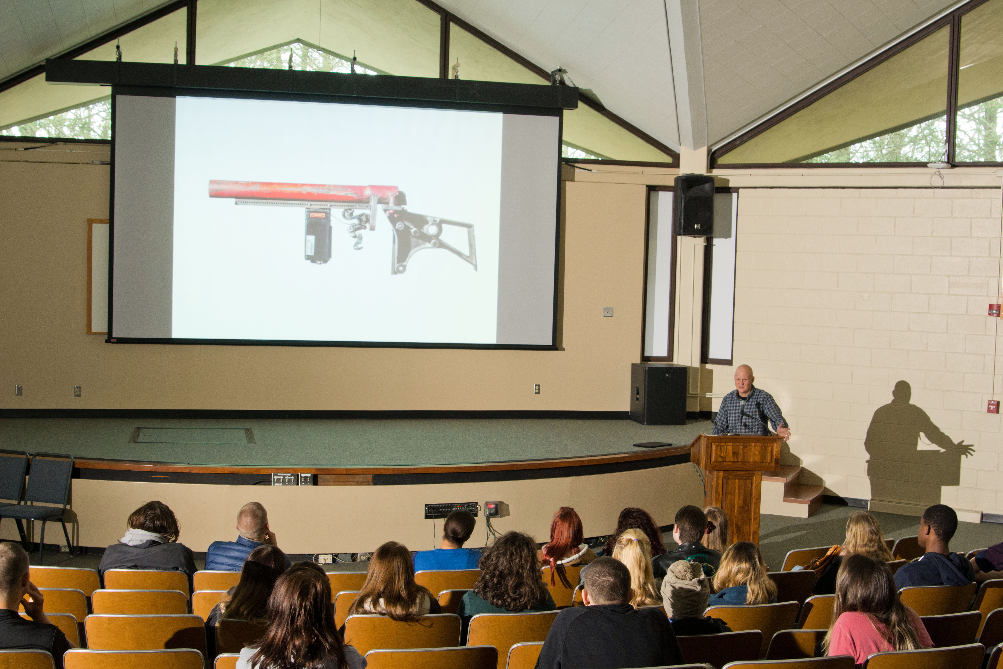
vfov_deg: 28.6
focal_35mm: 47
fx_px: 1309
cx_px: 515
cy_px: 372
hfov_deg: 41.9
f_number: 6.7
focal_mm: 28
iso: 800
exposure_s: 1/8
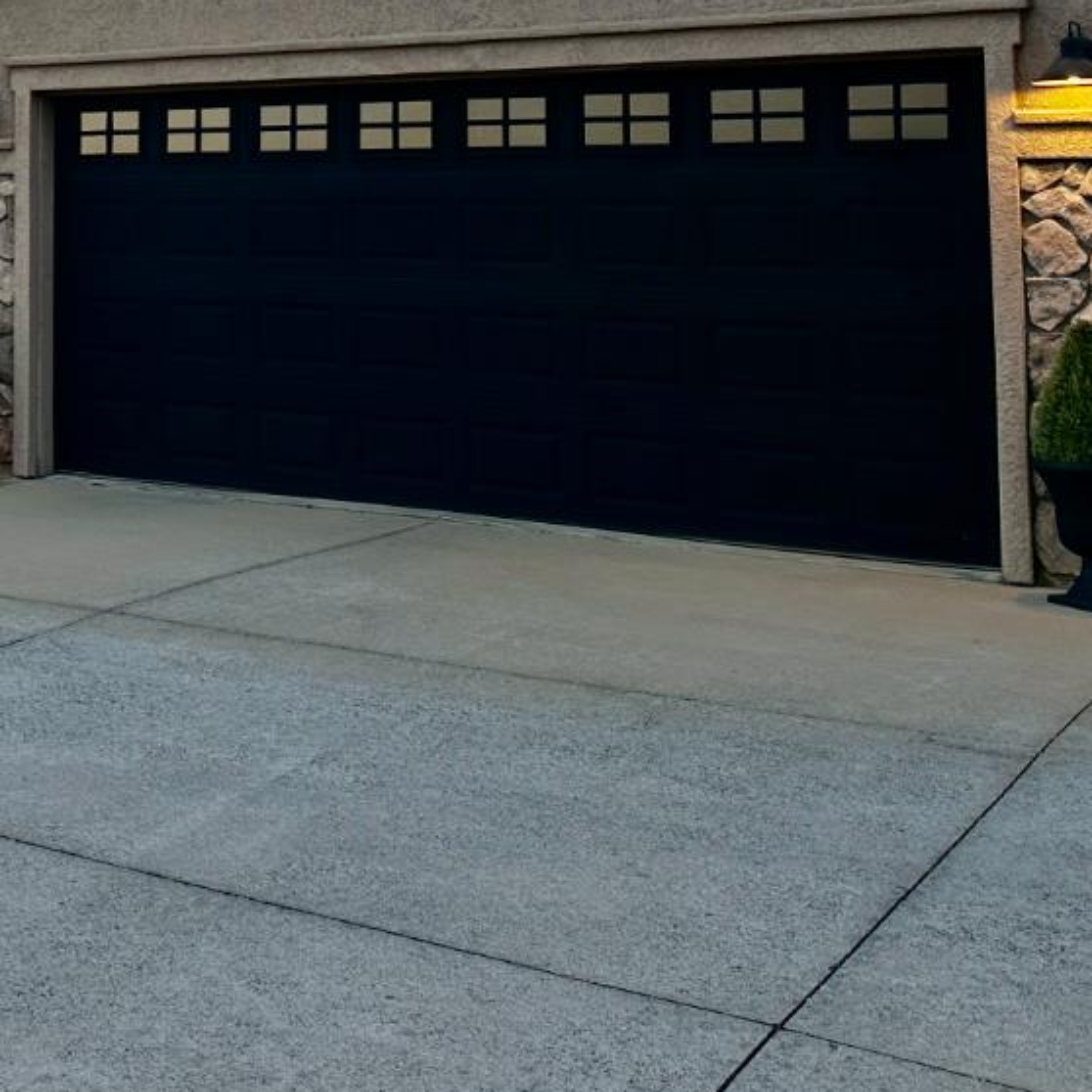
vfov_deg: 28.6
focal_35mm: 57
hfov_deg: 28.4
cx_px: 27
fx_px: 2034
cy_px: 60
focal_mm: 6.86
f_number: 1.78
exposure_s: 1/192
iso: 64
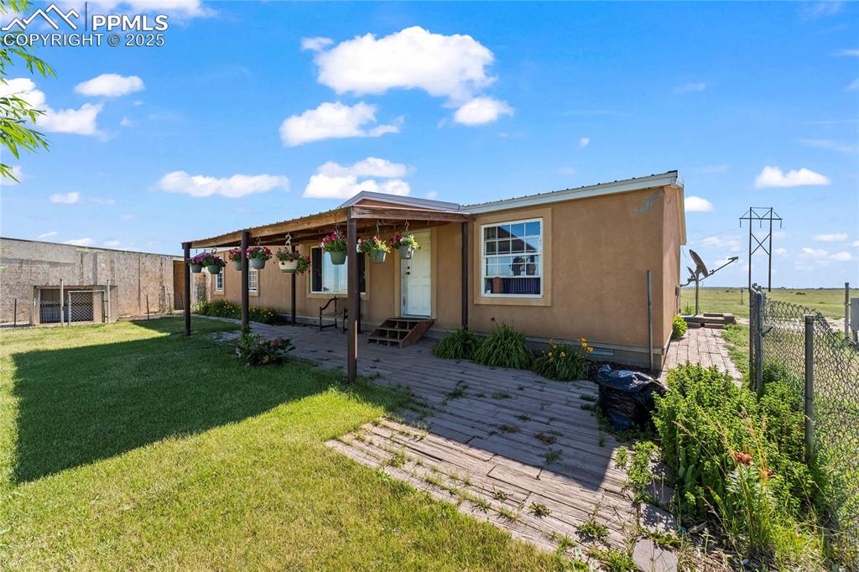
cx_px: 430
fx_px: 334
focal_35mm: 14
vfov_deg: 81.2
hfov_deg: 104.3
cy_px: 286
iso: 100
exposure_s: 1/250
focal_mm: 14
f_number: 8
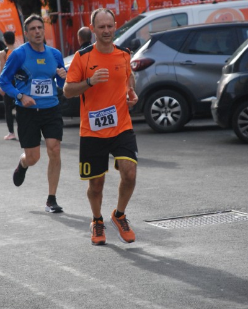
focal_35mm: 212
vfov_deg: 9.1
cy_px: 132
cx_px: 124
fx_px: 1941
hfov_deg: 7.3
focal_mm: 125
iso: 1000
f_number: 5.6
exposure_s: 1/800
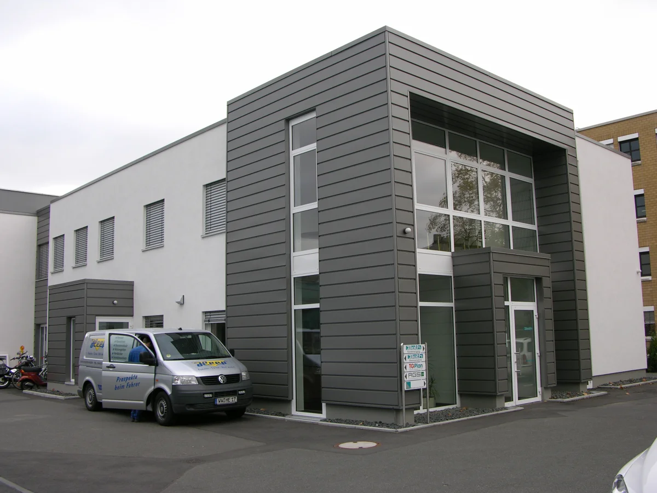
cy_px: 246
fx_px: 664
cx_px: 328
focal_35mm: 35
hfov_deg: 52.6
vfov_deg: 40.7
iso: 50
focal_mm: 8.9
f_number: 4
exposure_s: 1/68.8
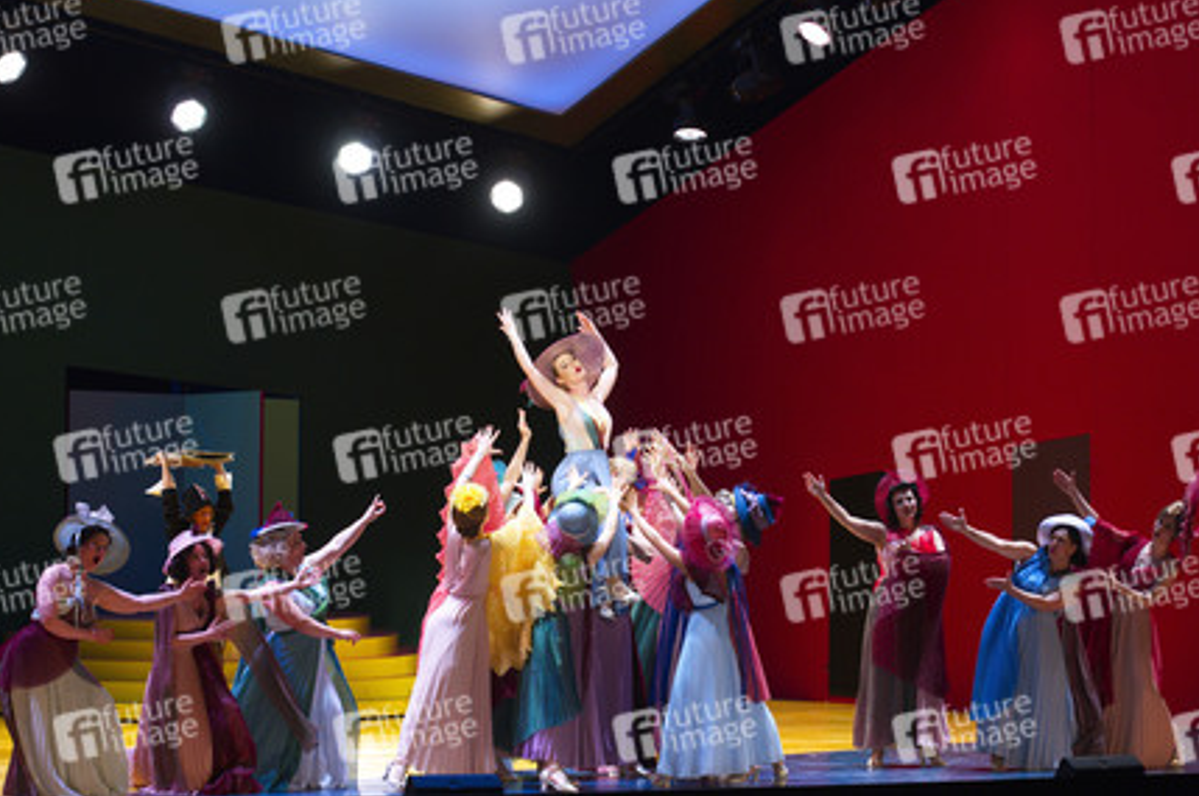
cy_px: 380
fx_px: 2728
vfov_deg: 16.6
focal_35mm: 82
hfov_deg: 24.8
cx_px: 611
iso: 1600
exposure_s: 1/250
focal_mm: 78
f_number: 5
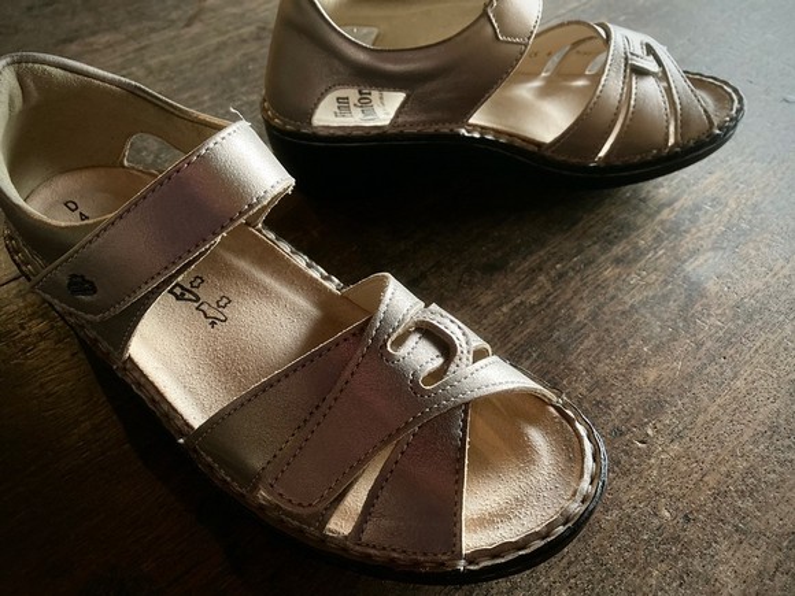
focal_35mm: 28
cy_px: 298
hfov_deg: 63.4
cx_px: 398
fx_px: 643
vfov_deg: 49.7
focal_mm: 3.99
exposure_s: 1/30
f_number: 1.8
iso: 640
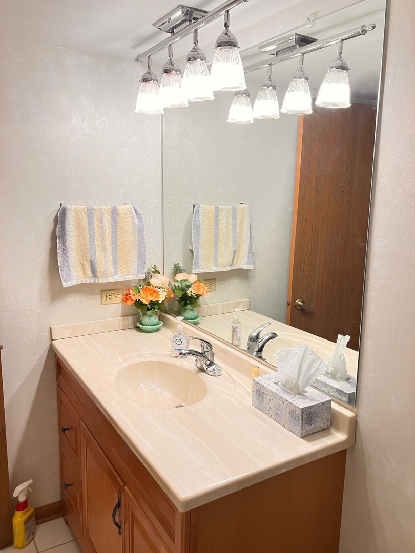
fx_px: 448
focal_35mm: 28
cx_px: 208
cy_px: 276
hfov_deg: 49.7
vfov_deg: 63.4
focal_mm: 3.99
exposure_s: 1/60
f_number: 1.8
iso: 100
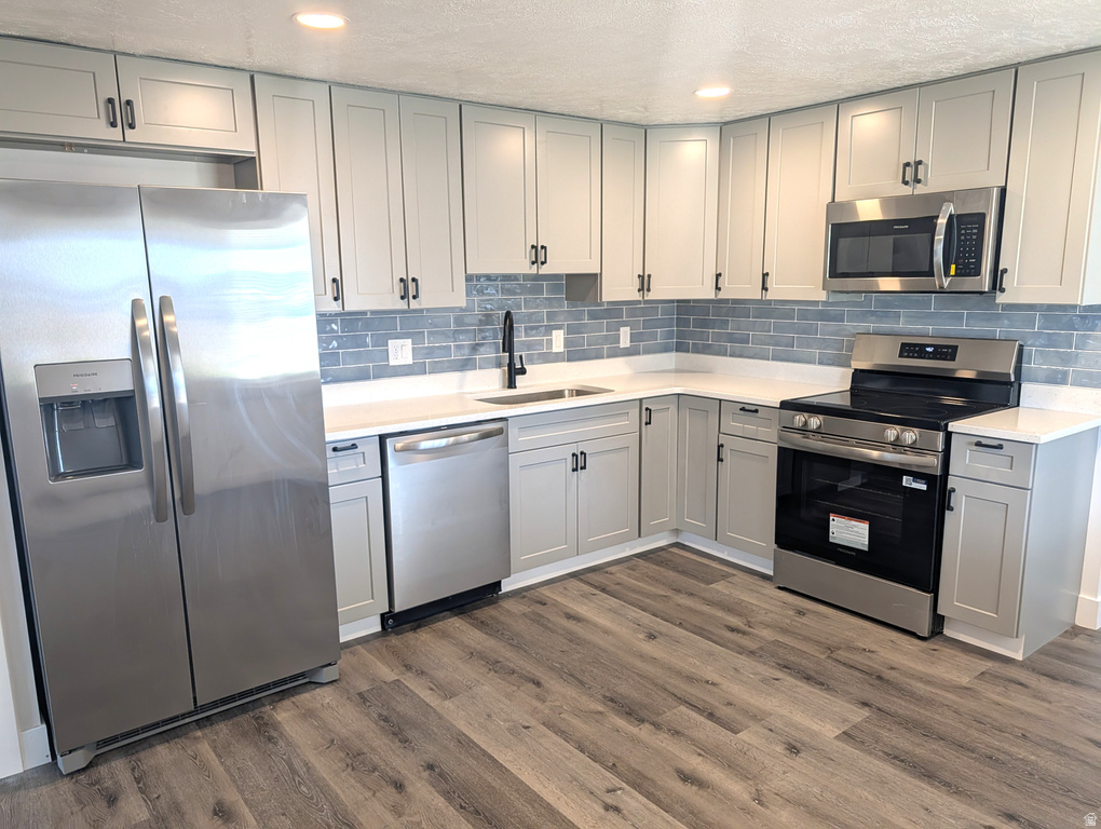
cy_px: 414
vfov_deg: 56.9
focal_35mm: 24
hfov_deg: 71.5
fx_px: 764
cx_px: 550
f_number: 1.68
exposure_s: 1/120
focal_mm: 6.9
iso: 23
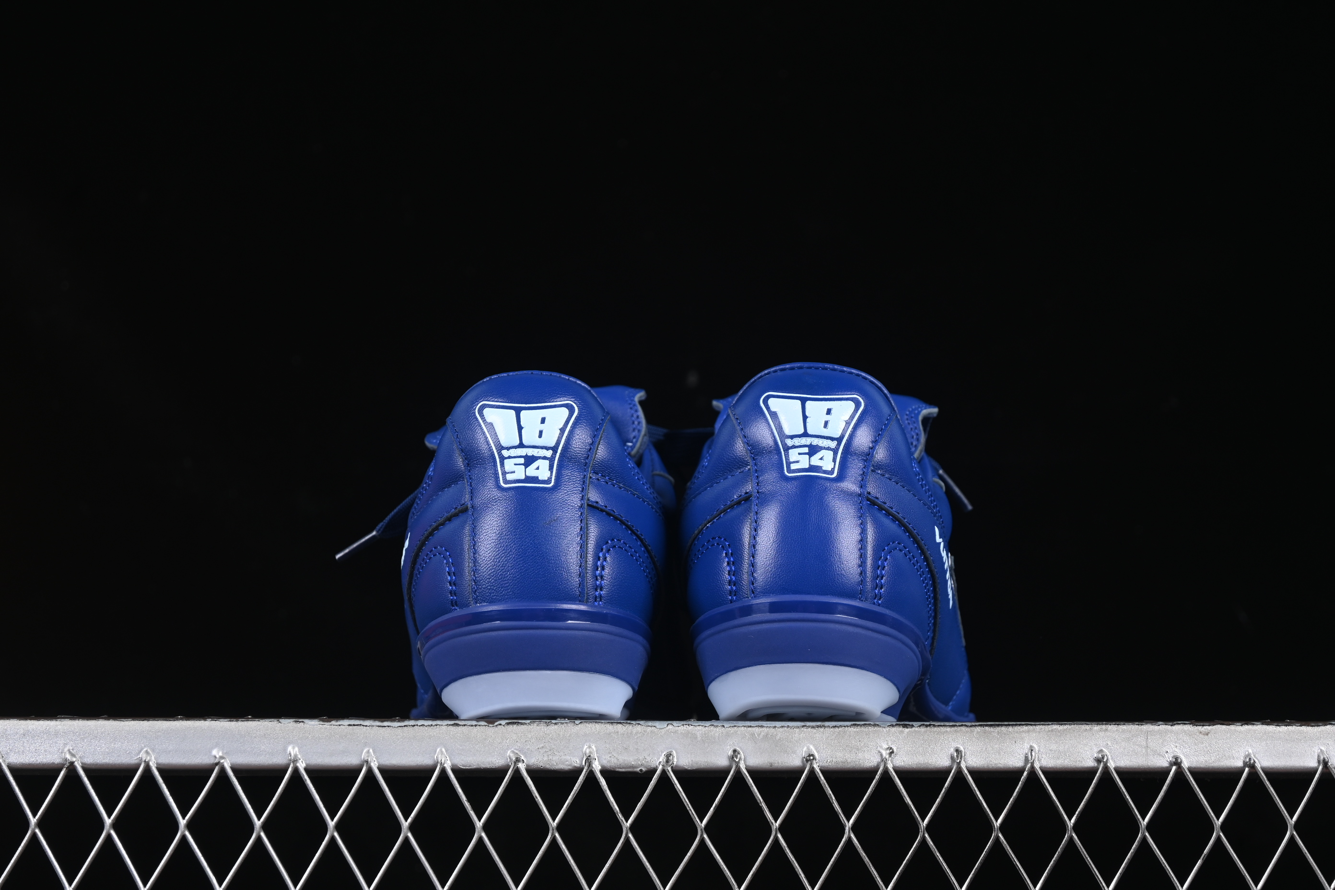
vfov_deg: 18.2
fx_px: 2781
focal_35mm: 75
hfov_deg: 27.0
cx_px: 668
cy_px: 445
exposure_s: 1/60
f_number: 6.3
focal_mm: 50
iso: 160
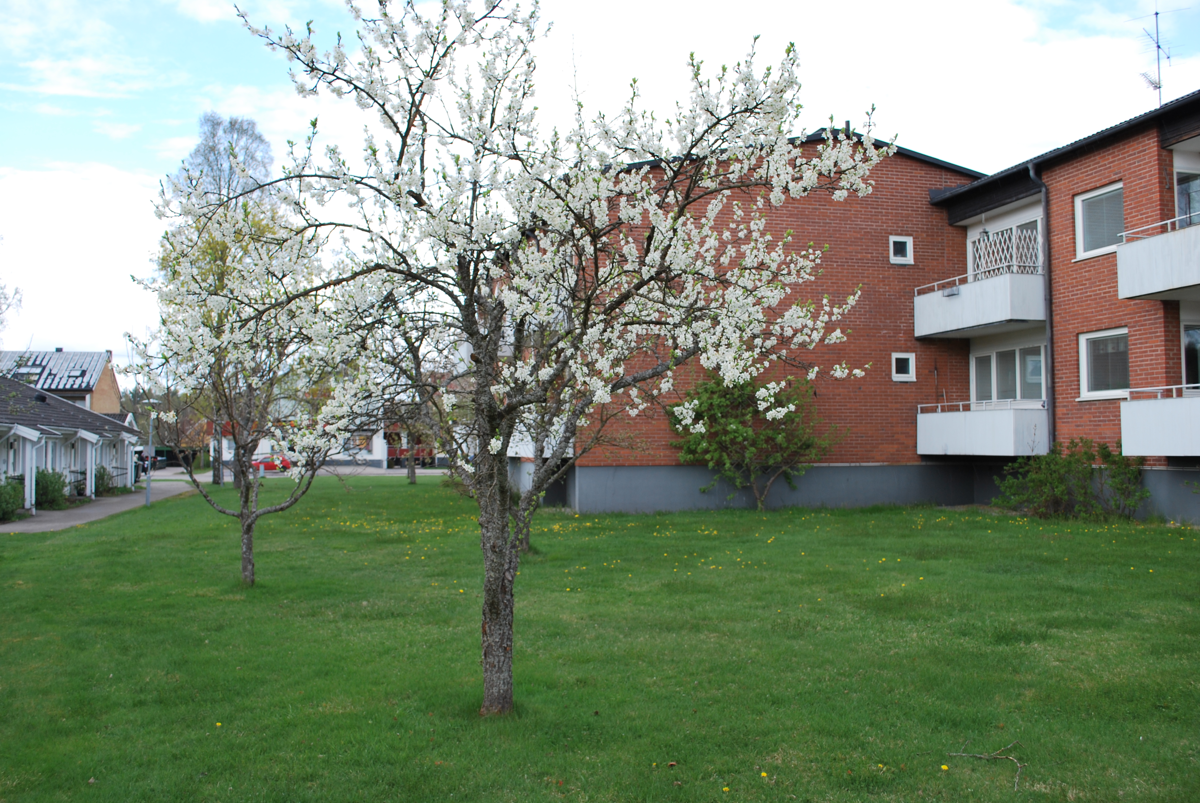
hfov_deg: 57.2
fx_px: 1101
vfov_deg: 40.1
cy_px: 402
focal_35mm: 33
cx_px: 600
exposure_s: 1/160
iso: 100
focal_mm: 22
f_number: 6.3
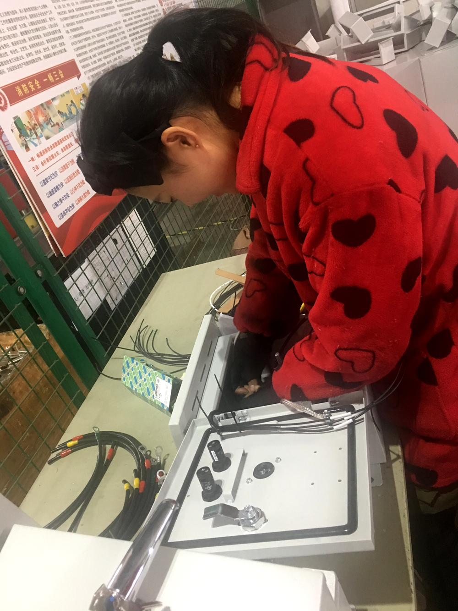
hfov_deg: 48.2
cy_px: 306
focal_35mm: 29
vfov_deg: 61.7
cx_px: 229
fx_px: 512
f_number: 2.2
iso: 100
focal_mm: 4.15
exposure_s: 1/10
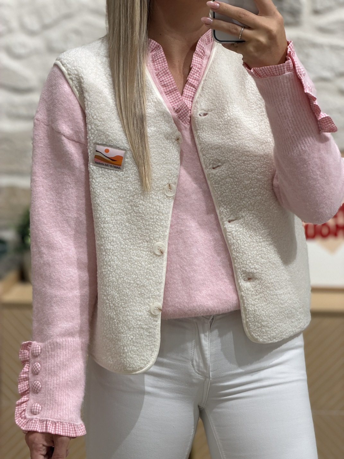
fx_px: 1325
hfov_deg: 14.8
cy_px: 230
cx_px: 172
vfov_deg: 19.6
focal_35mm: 100
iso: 125
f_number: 2.8
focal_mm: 16.89
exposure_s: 1/100
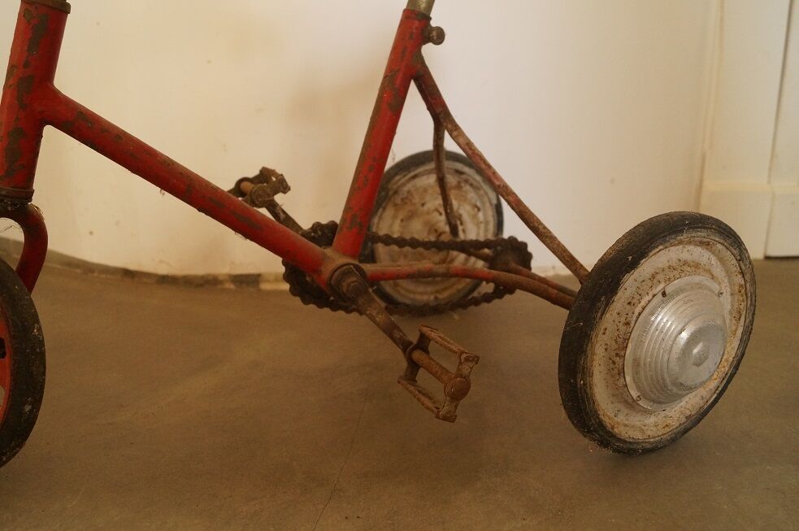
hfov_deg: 57.3
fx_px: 732
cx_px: 400
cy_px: 266
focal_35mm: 33
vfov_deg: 39.9
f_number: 4.5
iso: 1600
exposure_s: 1/60
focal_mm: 22
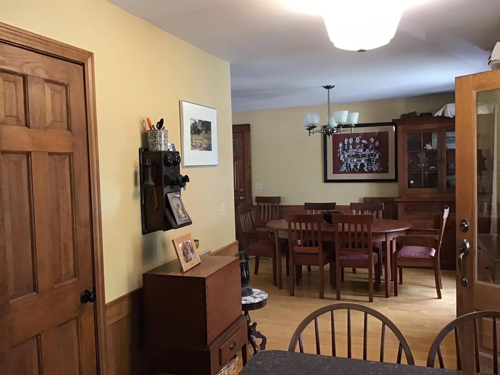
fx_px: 448
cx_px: 250
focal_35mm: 31
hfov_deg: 58.4
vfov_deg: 45.4
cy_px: 188
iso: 200
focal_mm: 3.3
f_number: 2.4
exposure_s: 1/30
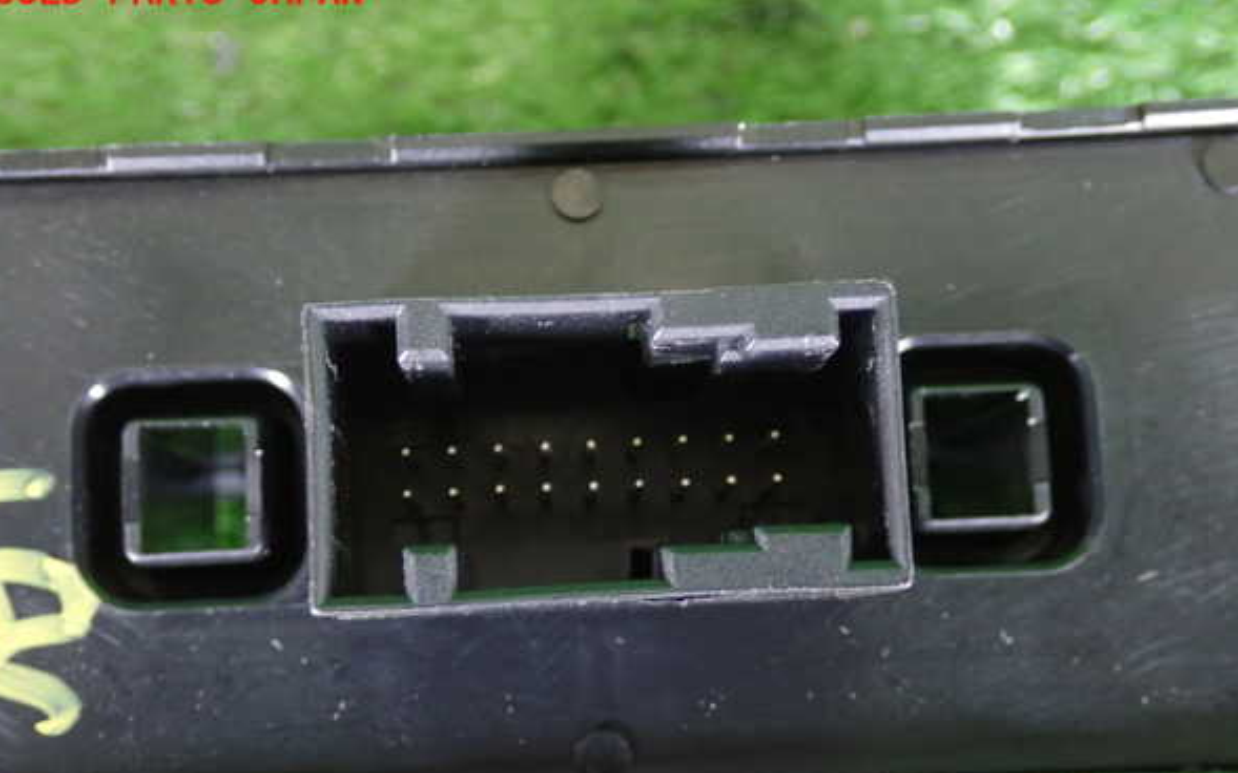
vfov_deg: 24.0
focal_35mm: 54
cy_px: 437
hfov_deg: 37.5
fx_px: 1822
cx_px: 612
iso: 1000
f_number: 3.2
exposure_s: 1/13
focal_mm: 9.01
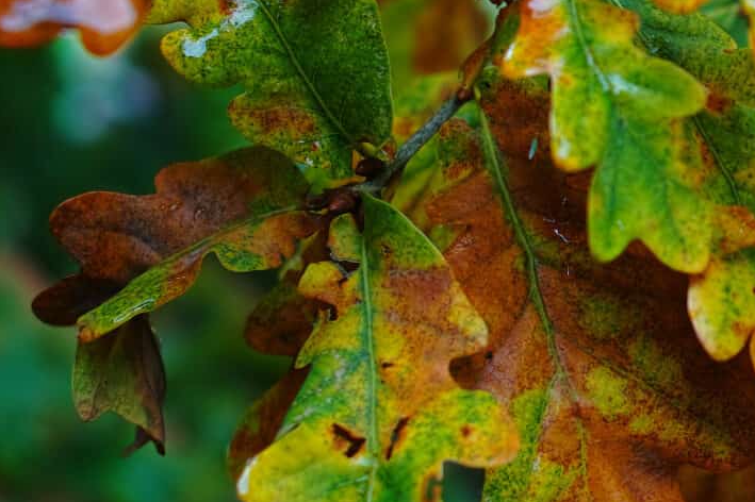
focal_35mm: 130
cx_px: 782
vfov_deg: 10.5
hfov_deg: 15.4
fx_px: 2725
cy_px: 111
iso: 100
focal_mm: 30
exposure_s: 1/80
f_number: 3.2
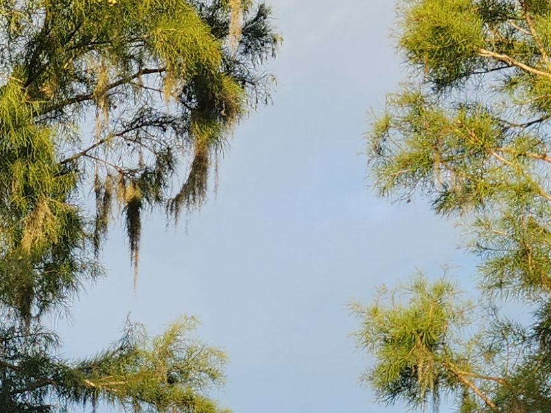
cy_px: 879
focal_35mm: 108
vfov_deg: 11.9
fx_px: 1719
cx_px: -35
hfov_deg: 17.7
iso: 20
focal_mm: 5.4
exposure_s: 1/416
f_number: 1.8
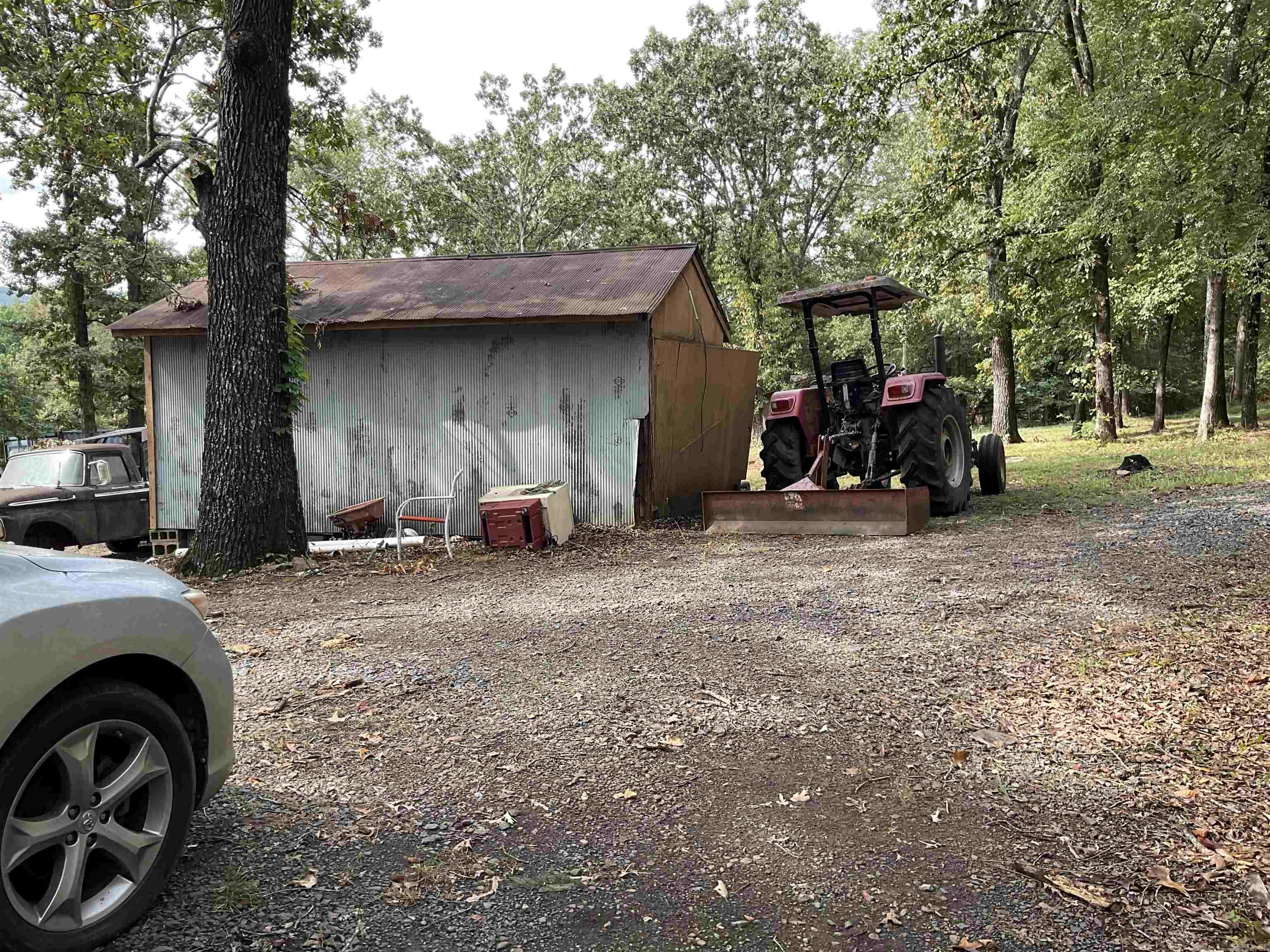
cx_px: 635
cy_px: 476
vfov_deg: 48.2
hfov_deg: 61.7
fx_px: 1064
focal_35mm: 29
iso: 16
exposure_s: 1/215
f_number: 1.8
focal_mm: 3
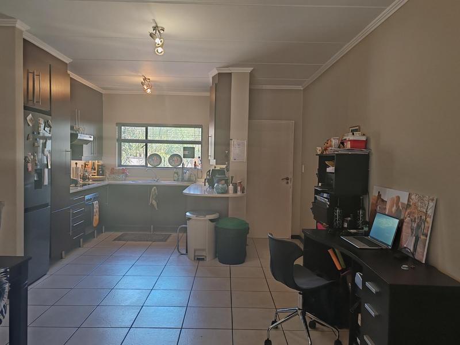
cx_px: 230
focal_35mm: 27
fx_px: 359
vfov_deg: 51.4
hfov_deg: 65.3
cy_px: 172
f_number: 1.9
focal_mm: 6.12
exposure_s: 1/100
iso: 500
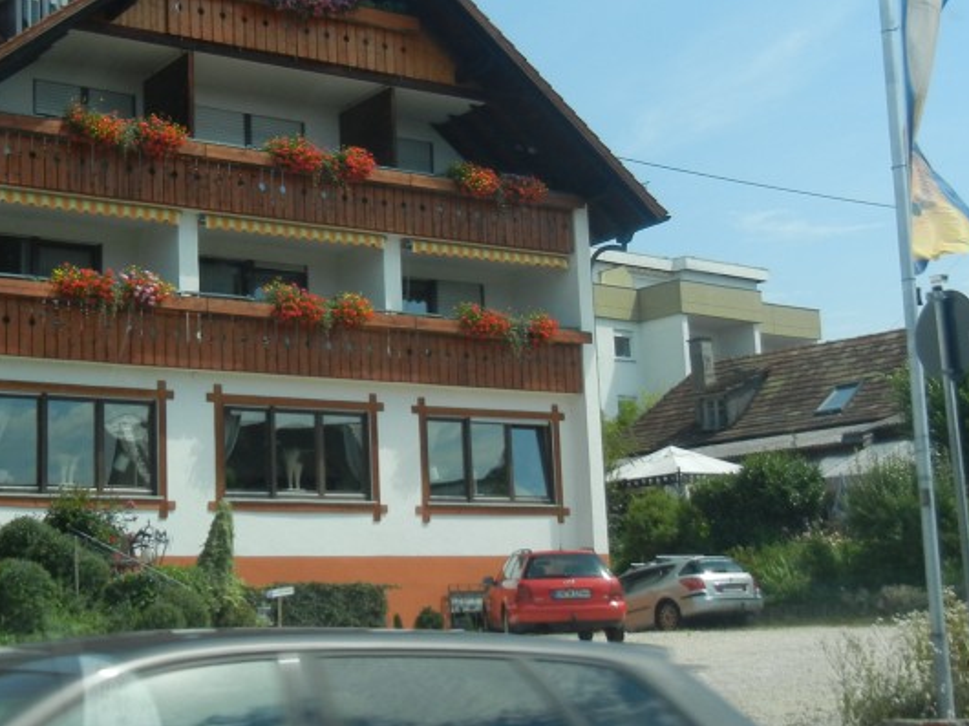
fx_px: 1623
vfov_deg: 25.2
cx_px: 256
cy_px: 349
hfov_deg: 32.7
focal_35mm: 58
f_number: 7
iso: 160
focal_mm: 5.4
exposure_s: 1/291
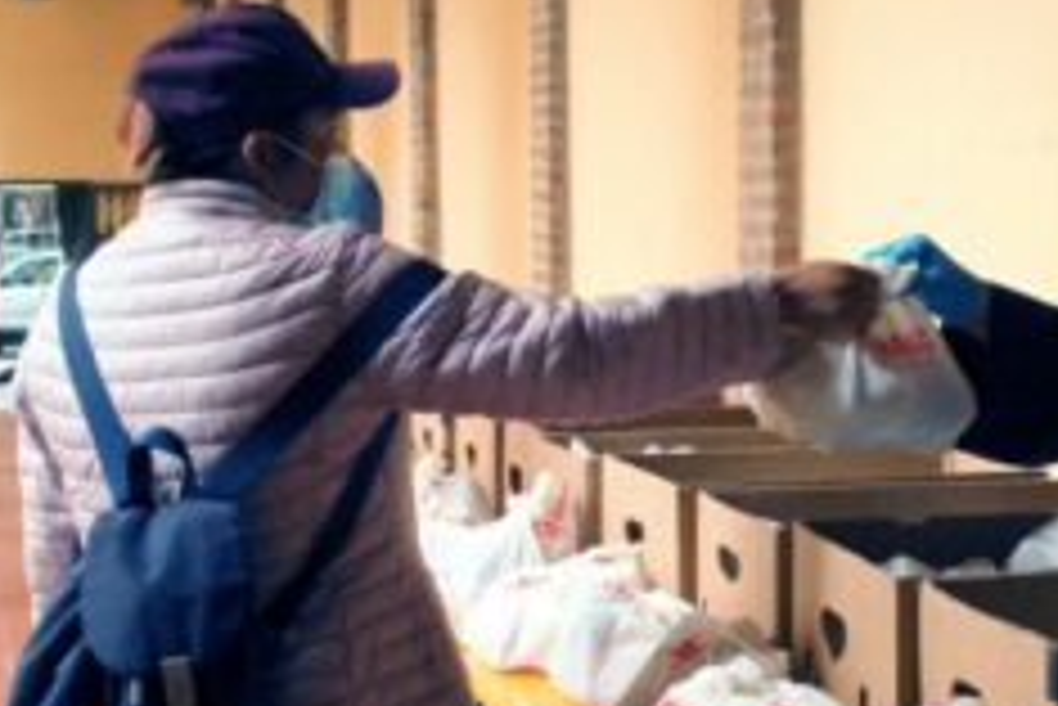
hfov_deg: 21.5
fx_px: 2761
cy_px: 324
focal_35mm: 94
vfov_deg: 14.6
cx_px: 824
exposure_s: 1/100
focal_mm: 35
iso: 3200
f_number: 8
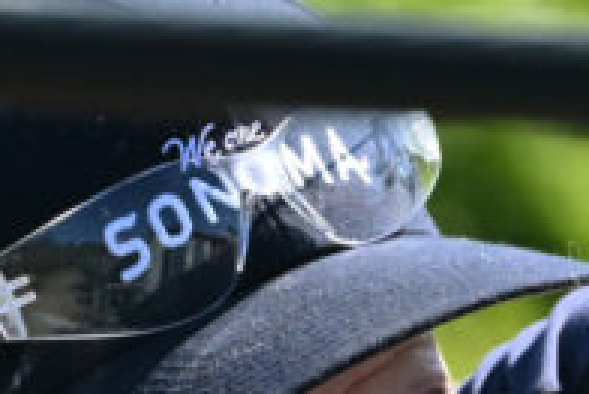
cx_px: 1238
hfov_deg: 1.7
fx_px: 20057
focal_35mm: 1225
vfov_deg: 1.1
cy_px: 1132
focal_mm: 200
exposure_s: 1/1600
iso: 1600
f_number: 8
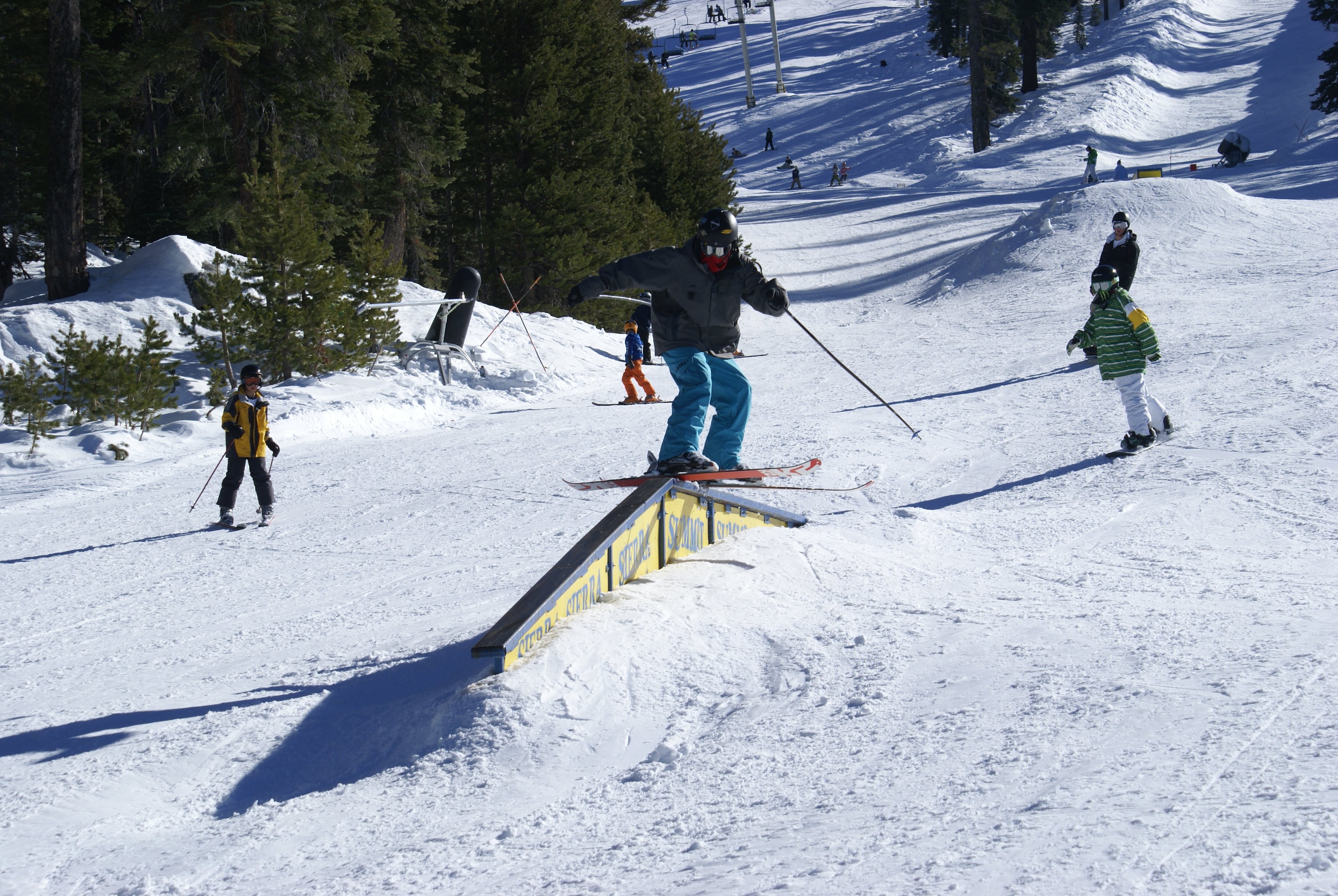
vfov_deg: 15.2
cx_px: 669
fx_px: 3349
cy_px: 448
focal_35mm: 90
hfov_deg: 22.6
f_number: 9
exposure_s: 1/320
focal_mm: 60
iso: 100
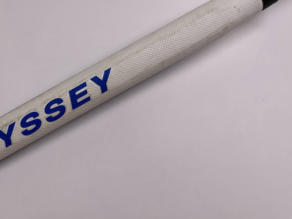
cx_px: 46
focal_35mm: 51
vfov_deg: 28.3
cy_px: 68
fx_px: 430
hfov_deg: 35.9
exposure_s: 1/428
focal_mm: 4.25
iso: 25
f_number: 1.8
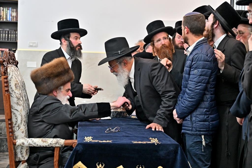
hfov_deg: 36.9
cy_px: 84
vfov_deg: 25.1
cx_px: 126
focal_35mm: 54
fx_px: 378
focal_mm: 54
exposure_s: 1/320
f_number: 4
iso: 1600
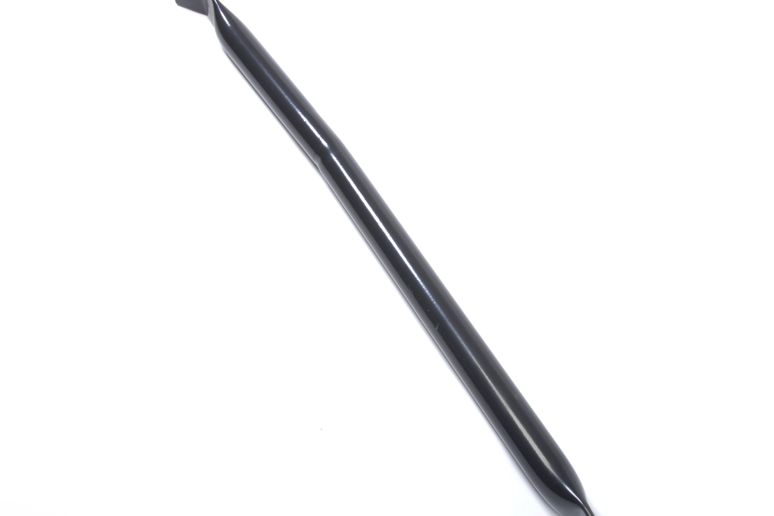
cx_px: 418
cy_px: 272
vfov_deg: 28.1
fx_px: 1032
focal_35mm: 48
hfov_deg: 41.1
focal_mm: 24
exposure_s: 1/200
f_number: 13
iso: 400
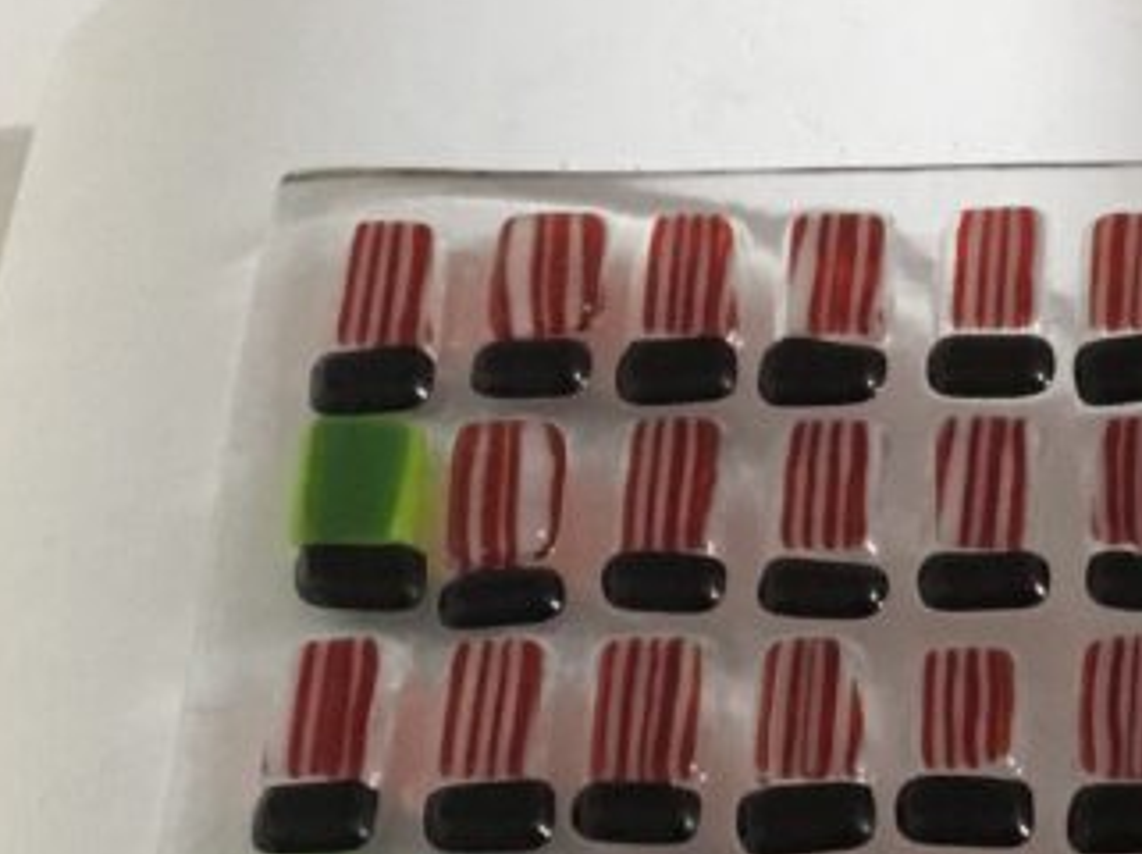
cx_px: 1096
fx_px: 3262
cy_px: 1053
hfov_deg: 19.4
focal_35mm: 99
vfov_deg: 14.4
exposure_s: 1/20
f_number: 2.4
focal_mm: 3.3
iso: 200
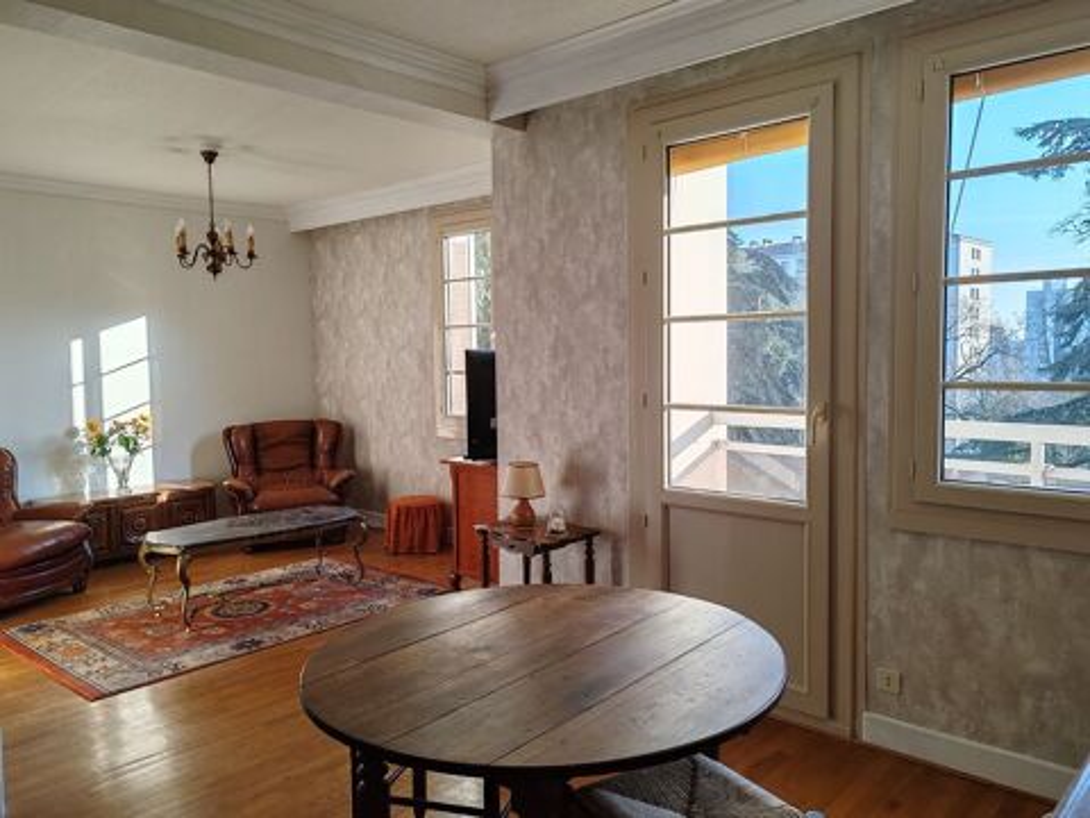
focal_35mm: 27
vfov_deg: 51.4
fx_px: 850
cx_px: 545
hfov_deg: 65.3
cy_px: 409
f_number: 1.9
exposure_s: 1/100
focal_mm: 6.12
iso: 50
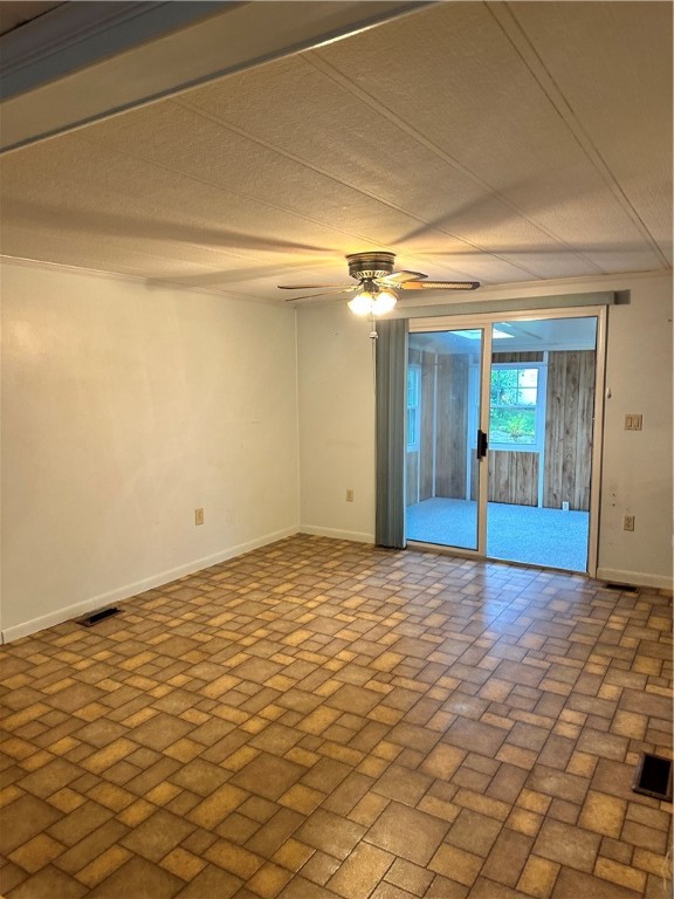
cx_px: 337
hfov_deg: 56.8
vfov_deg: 71.6
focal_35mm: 24
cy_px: 450
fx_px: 623
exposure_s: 1/60
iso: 320
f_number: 1.78
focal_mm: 6.86
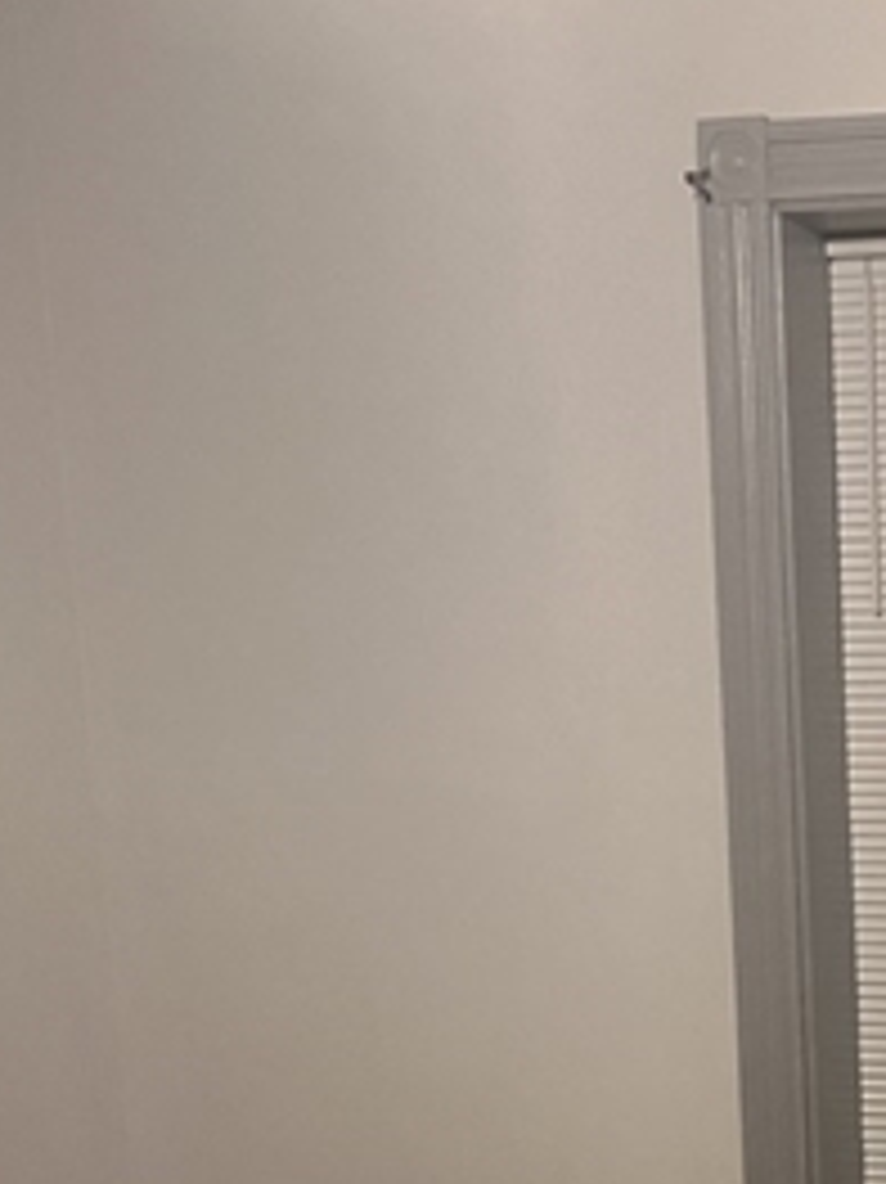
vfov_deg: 23.6
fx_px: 2596
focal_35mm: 76
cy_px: 1382
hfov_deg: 17.7
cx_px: 1264
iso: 500
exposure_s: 1/40
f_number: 1.5
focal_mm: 5.7
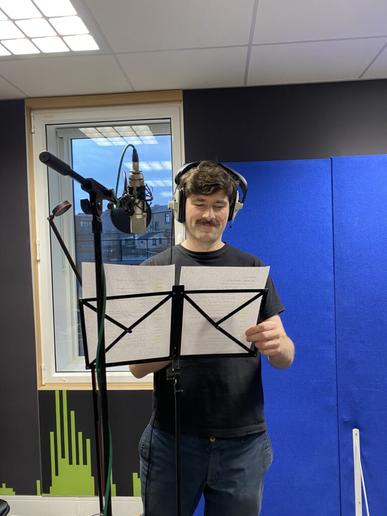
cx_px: 194
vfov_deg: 67.3
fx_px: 388
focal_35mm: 26
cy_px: 258
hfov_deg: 53.1
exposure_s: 1/50
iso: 160
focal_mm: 4.25
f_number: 1.8
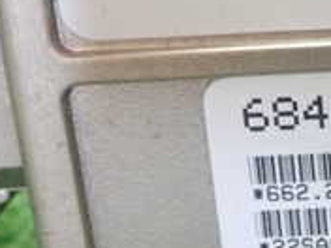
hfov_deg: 17.5
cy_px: -54
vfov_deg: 14.0
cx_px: 478
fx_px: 975
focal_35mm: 102
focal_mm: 5.5
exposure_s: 1/125
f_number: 2.3
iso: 640
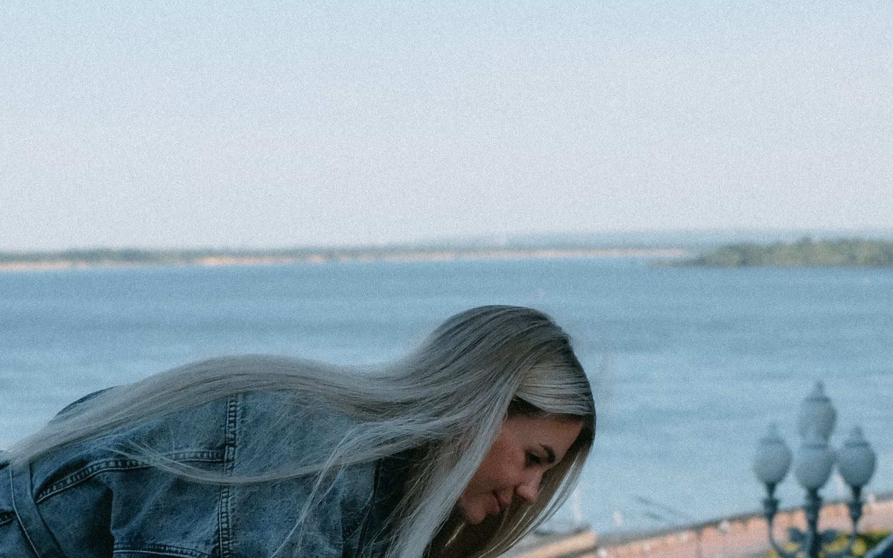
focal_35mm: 121
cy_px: 672
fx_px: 2945
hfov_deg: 17.2
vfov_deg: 10.6
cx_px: 440
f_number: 7.1
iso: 400
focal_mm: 35
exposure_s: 1/400
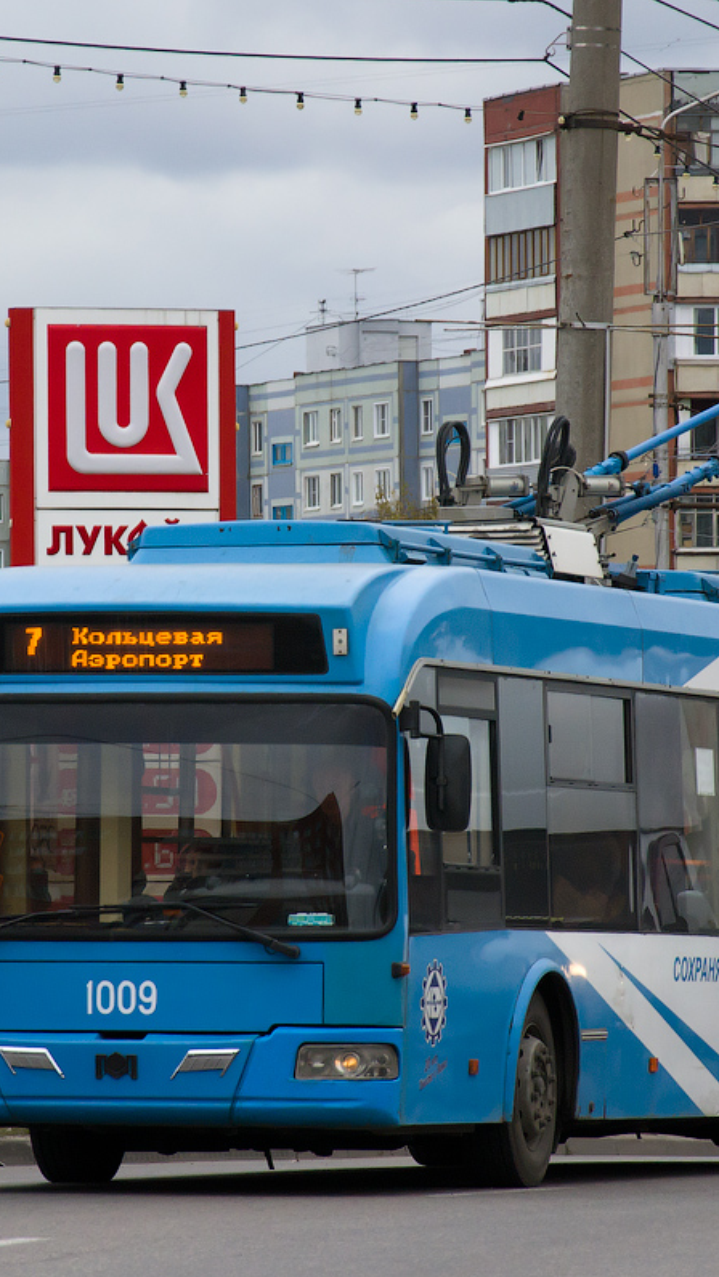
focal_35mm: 249
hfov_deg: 4.9
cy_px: 638
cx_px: 403
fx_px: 8429
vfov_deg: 8.7
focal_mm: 105
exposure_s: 1/640
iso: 400
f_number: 5.6
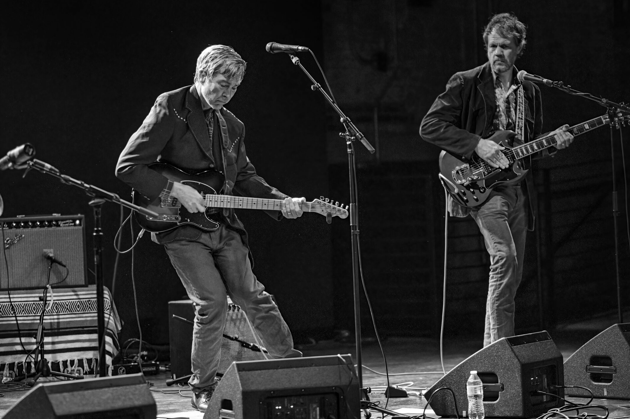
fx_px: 2623
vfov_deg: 9.1
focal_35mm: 150
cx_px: 253
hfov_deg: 13.7
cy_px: 190
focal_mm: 125
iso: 2500
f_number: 2.8
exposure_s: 1/160
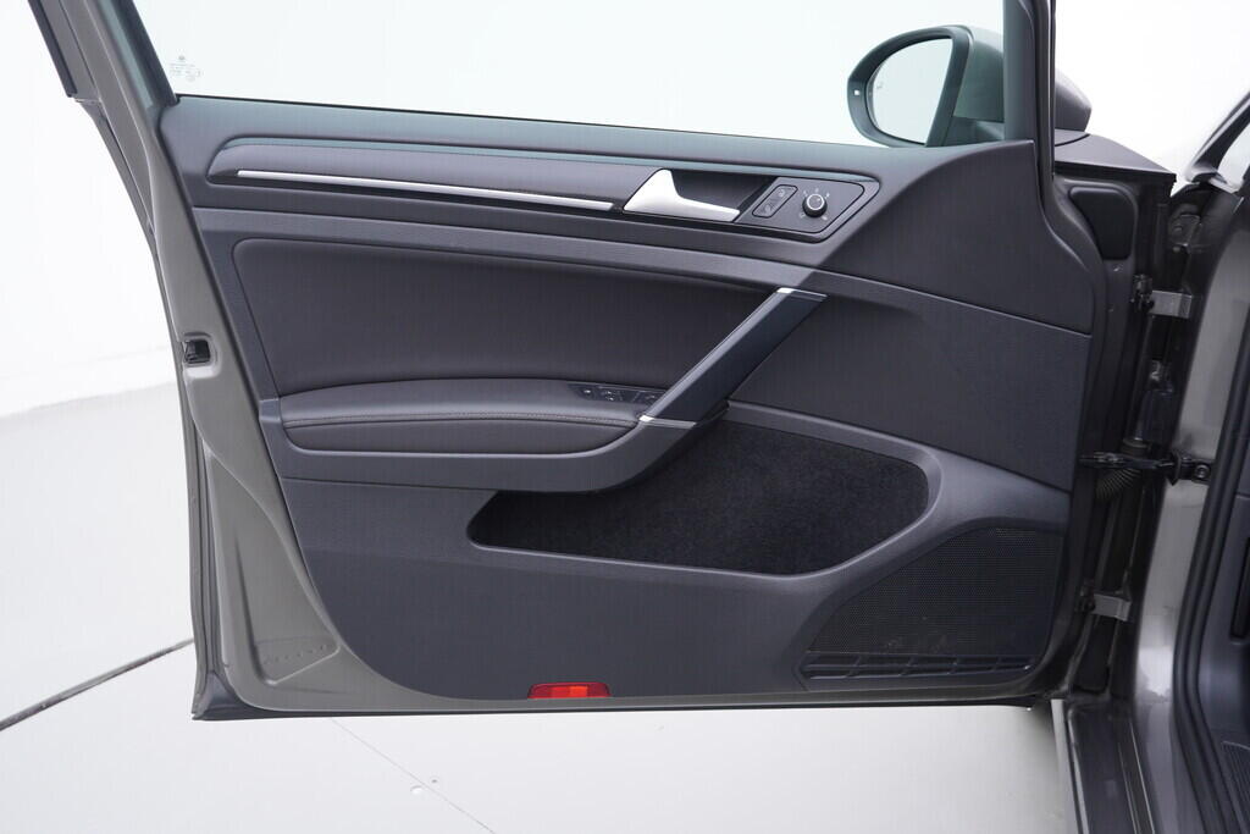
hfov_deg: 53.1
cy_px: 417
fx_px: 1250
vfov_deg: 36.9
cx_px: 625
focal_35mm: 36
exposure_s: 1/40
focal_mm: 24
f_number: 3.2
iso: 125
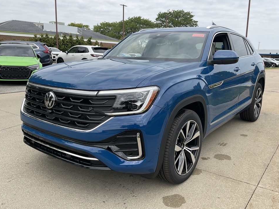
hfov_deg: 58.3
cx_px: 146
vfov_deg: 45.4
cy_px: 105
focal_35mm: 31
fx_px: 250
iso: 16
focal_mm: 3
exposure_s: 1/1076
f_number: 1.8
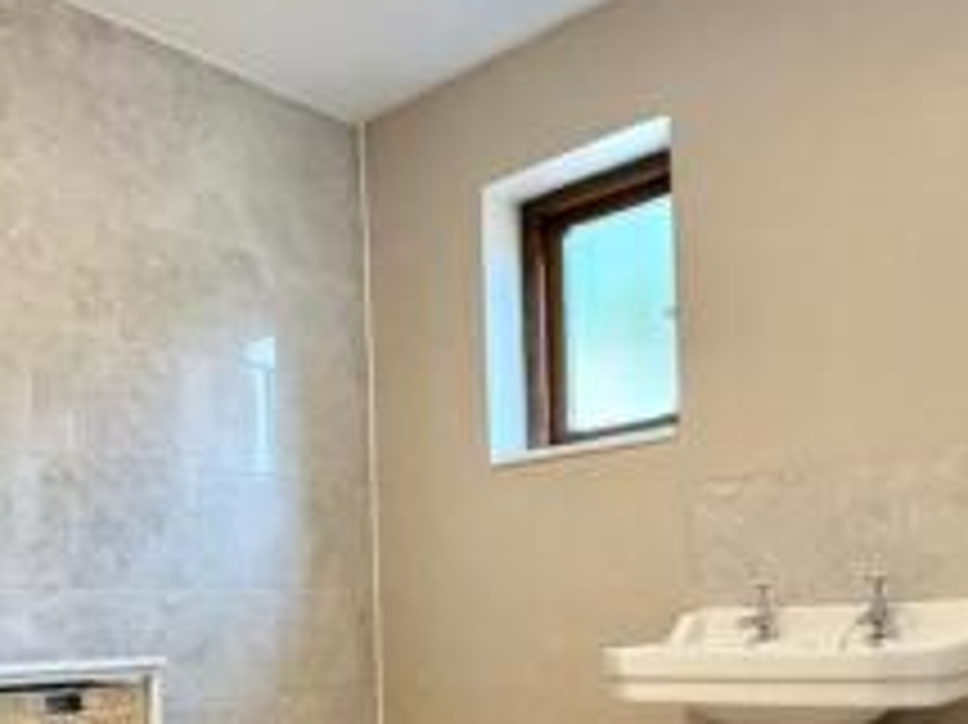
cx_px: 218
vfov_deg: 35.7
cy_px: 636
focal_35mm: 38
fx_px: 1062
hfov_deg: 46.8
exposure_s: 1/121
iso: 320
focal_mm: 2.22
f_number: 2.2
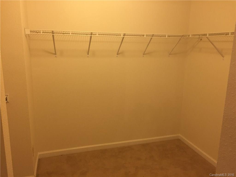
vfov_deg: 48.2
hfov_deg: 61.7
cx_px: 118
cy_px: 88
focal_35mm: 29
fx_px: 198
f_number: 2.2
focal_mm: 4.15
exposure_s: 1/30
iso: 125
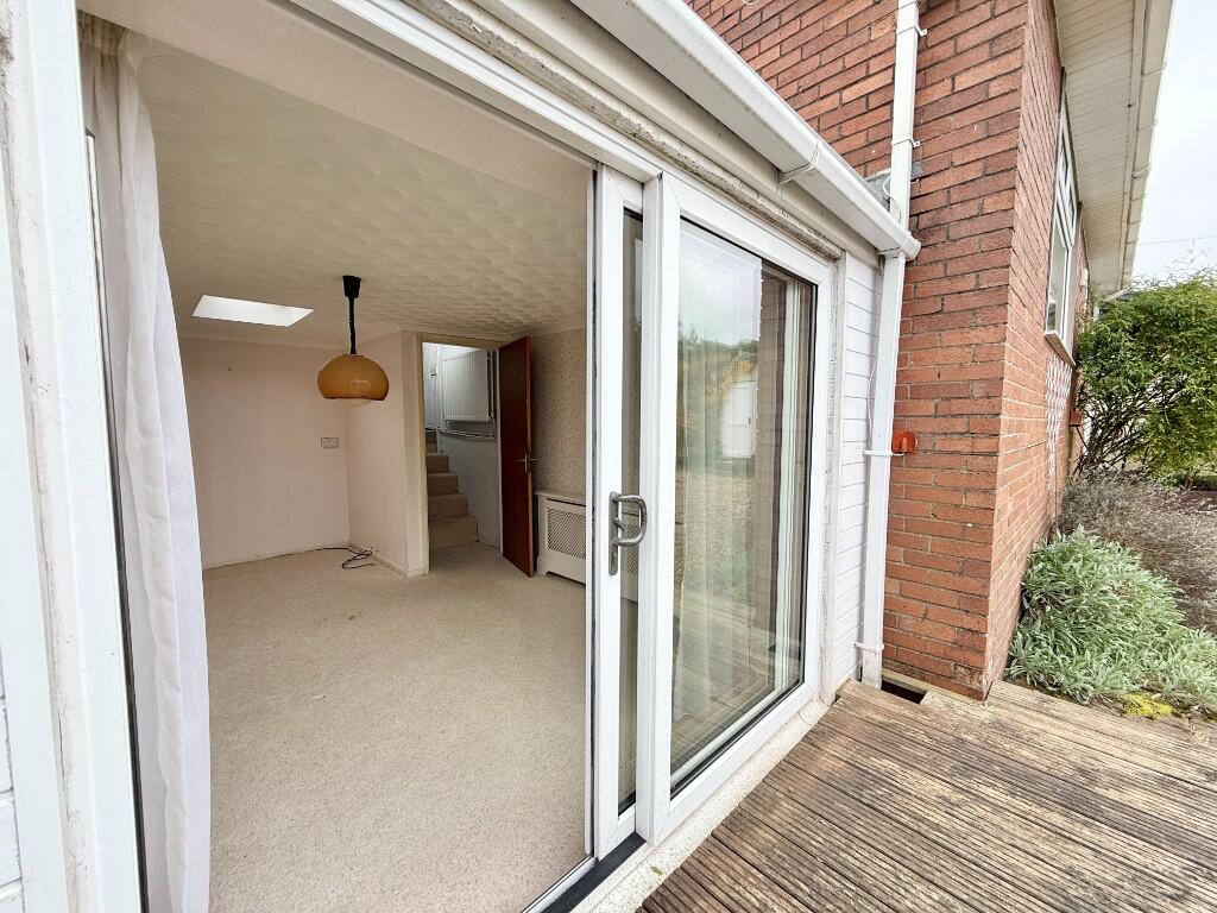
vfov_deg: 85.7
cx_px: 608
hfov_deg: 102.1
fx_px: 492
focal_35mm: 14
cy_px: 456
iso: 64
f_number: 2.2
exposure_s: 1/159
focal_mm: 2.22
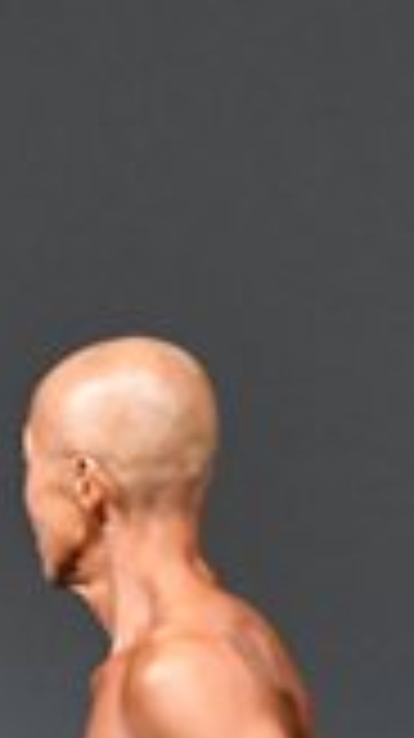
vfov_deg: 1.5
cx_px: -137
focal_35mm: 1485
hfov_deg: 0.8
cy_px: 1107
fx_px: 29041
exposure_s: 1/400
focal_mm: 200
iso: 5000
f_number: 5.6
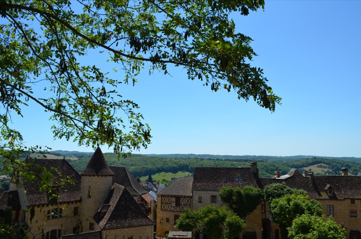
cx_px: 180
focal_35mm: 27
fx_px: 270
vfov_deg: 47.7
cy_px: 120
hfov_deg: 67.5
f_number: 9
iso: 100
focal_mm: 18
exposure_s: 1/320
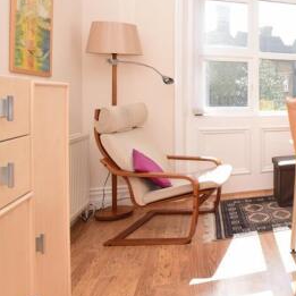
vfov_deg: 50.1
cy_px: 97
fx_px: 310
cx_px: 353
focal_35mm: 32
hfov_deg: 38.3
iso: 400
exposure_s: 1/200
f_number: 9
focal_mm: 10
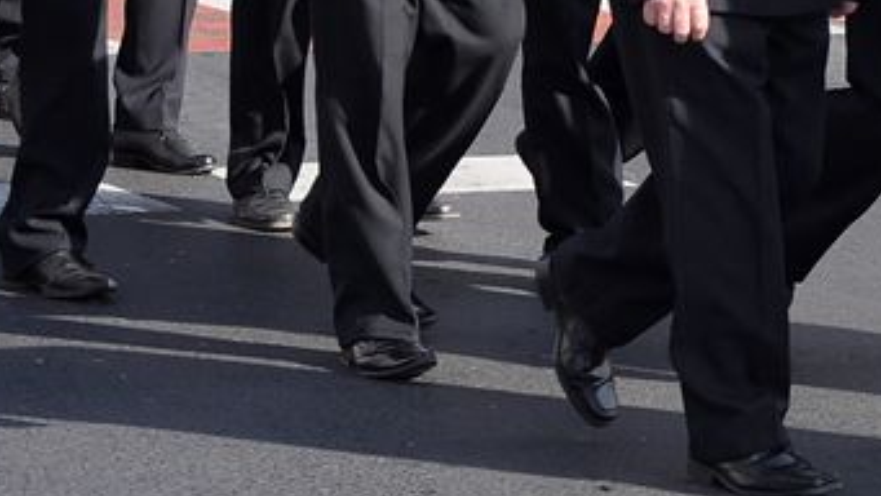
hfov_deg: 9.4
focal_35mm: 227
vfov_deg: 5.3
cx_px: 938
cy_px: -205
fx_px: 5304
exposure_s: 1/640
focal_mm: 58
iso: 400
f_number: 6.3
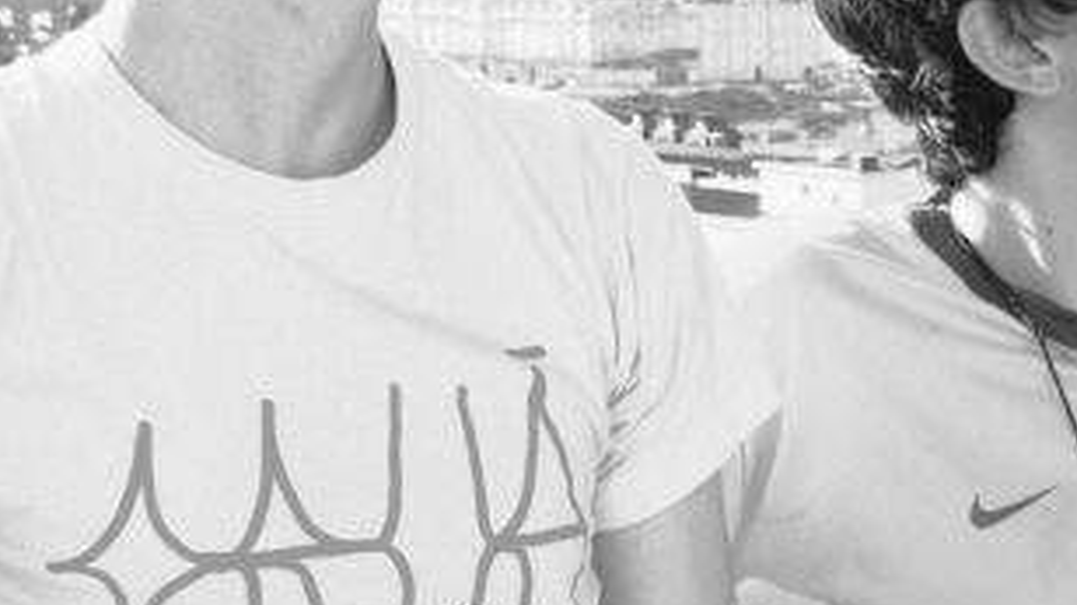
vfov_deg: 10.0
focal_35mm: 120
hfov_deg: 17.7
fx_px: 3426
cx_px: 825
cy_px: 5
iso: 500
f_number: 10
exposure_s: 1/200
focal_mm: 27
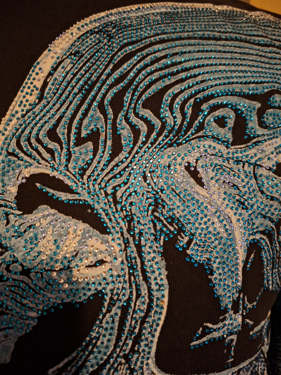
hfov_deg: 58.9
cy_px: 188
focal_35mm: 23
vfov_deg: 73.9
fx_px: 249
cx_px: 140
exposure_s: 1/20
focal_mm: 5.54
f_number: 1.8
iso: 800
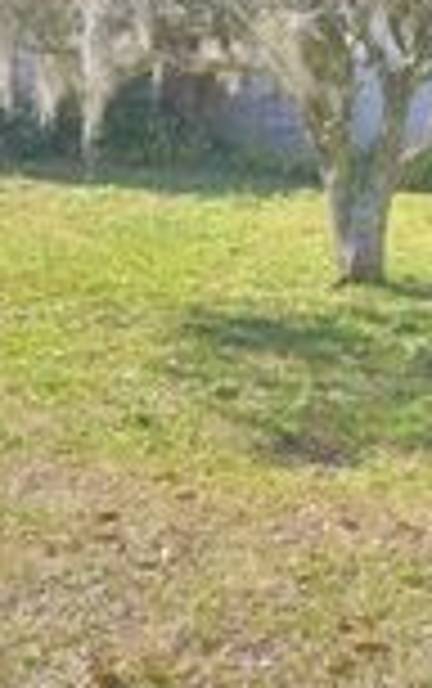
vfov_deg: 24.8
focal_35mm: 80
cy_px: 34
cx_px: 225
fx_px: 1503
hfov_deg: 16.4
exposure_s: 1/250
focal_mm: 16
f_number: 9
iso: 100
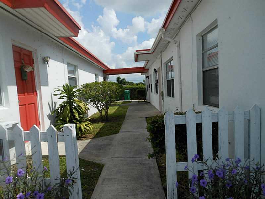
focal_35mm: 25
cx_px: 132
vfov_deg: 54.9
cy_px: 100
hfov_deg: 69.4
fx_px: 191
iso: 80
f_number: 3.2
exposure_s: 1/1250
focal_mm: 4.5
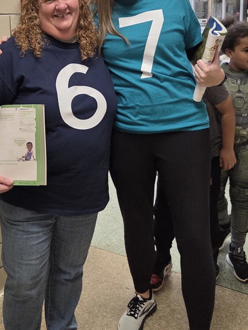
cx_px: 97
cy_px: 86
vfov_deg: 40.9
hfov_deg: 32.1
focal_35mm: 45
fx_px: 429
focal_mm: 5.4
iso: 250
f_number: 1.8
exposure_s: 1/120
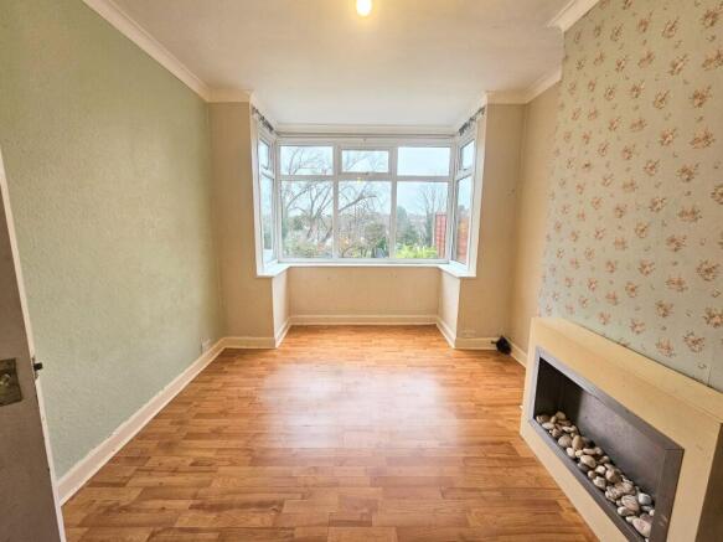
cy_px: 271
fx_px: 271
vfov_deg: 89.9
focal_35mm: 13
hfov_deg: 106.2
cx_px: 362
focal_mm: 2.2
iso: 100
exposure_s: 1/50
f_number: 2.2
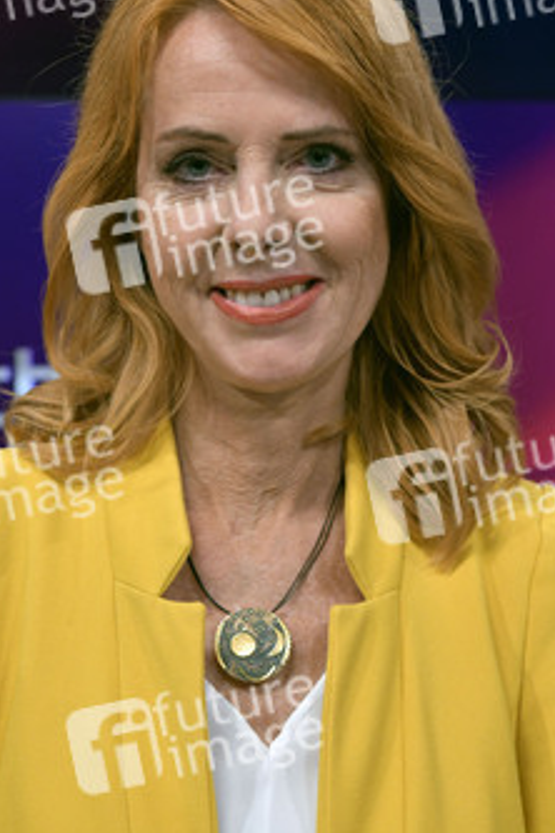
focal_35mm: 60
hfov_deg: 22.6
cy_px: 360
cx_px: 268
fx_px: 1387
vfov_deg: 33.4
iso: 1600
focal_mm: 50
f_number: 5
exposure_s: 1/250
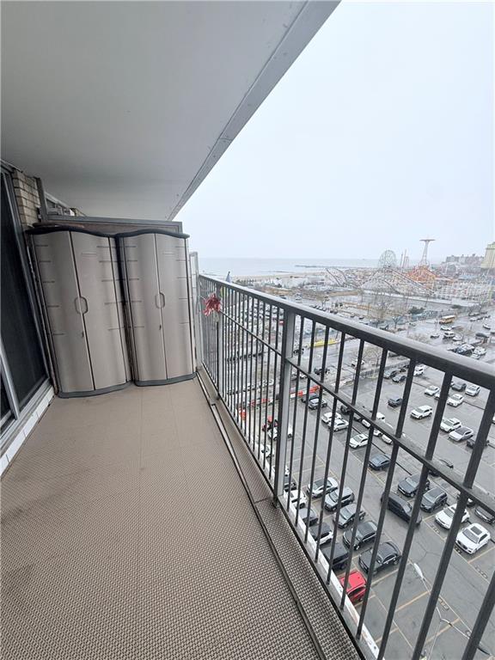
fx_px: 267
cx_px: 248
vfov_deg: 102.1
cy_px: 330
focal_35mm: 14
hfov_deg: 85.7
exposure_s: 1/180
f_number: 2.2
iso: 50
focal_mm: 2.22
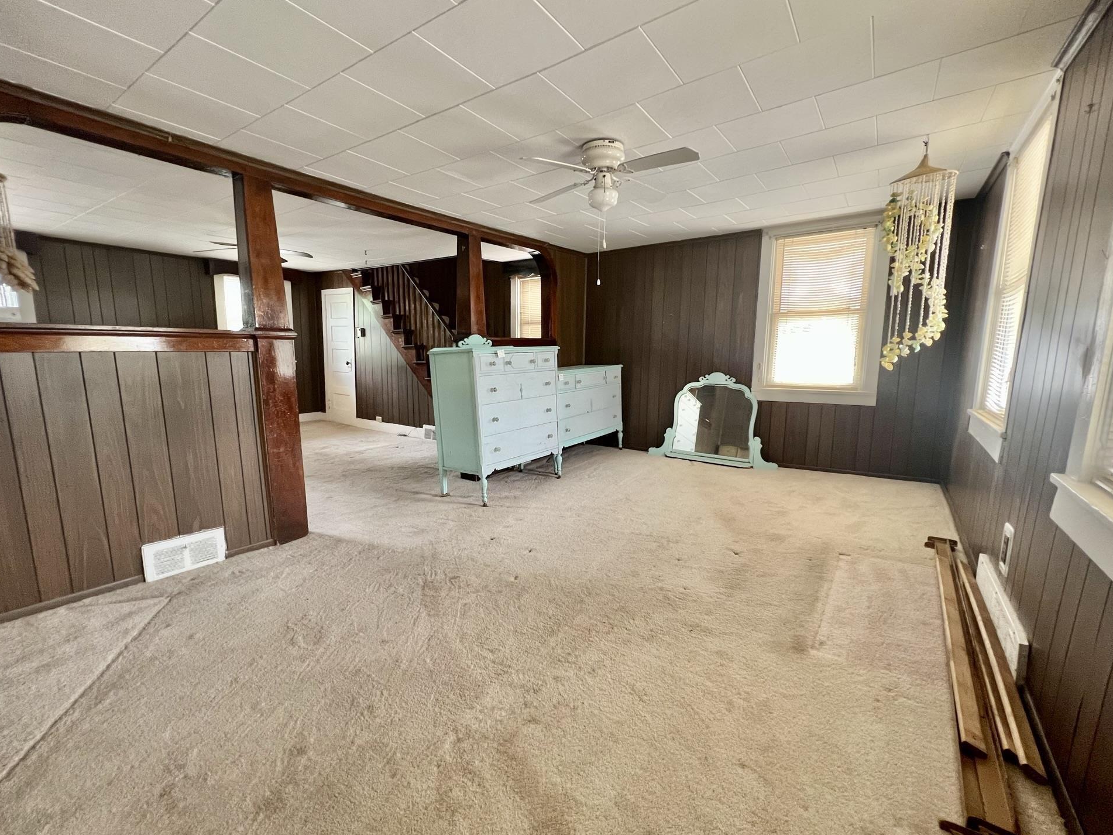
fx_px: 450
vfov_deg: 85.6
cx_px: 556
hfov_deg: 102.1
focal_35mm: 14
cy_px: 427
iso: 250
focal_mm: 1.57
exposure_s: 1/60
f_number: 1.8
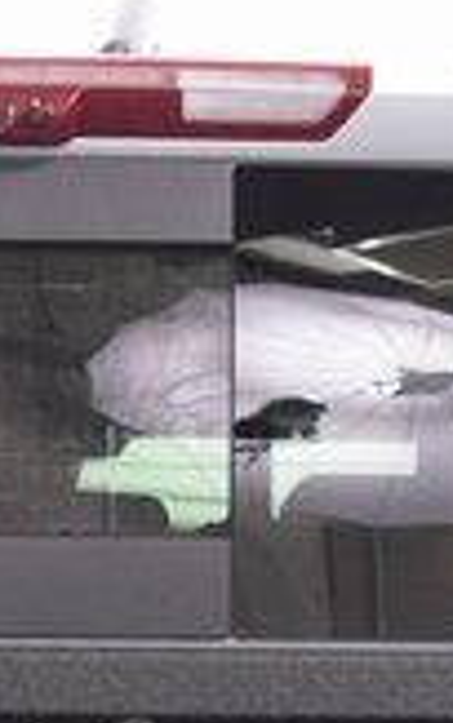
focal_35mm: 144
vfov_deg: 14.0
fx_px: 2842
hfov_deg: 9.1
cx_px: 18
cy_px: 920
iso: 1600
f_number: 3.2
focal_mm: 24
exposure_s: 1/60
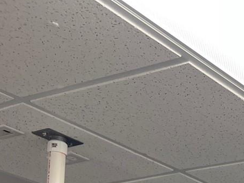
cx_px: 404
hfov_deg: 18.1
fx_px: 648
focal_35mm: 92
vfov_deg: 14.3
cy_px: 321
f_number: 1.5
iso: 80
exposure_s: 1/60
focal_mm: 5.7
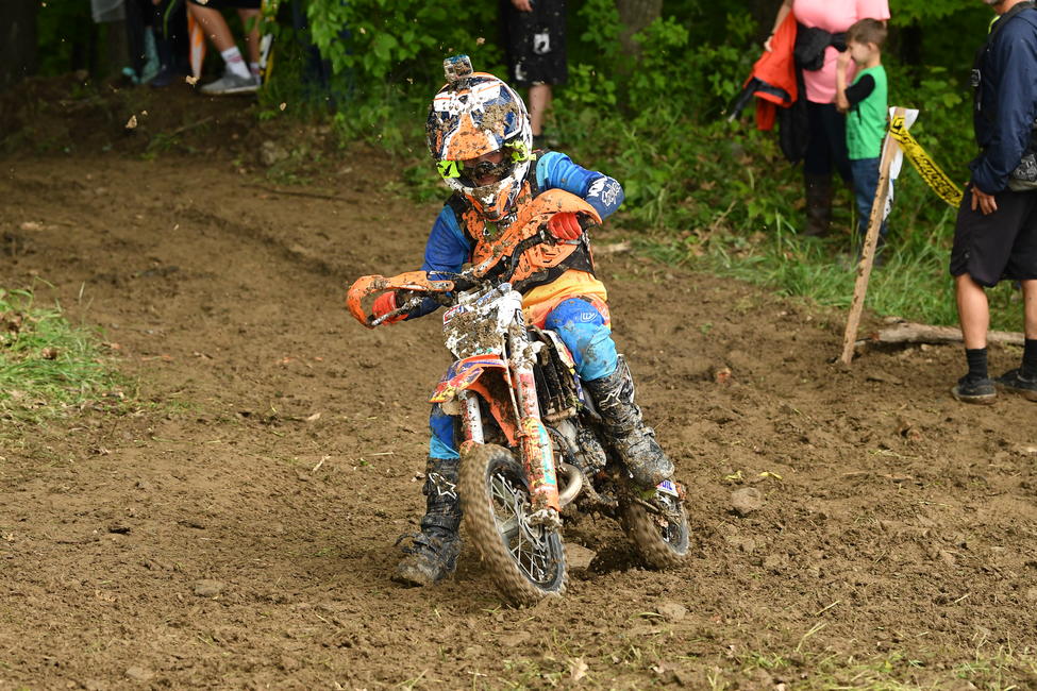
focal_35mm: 138
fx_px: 3975
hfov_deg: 14.9
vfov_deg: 9.9
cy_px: 346
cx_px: 518
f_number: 4.5
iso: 800
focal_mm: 92
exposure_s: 1/640
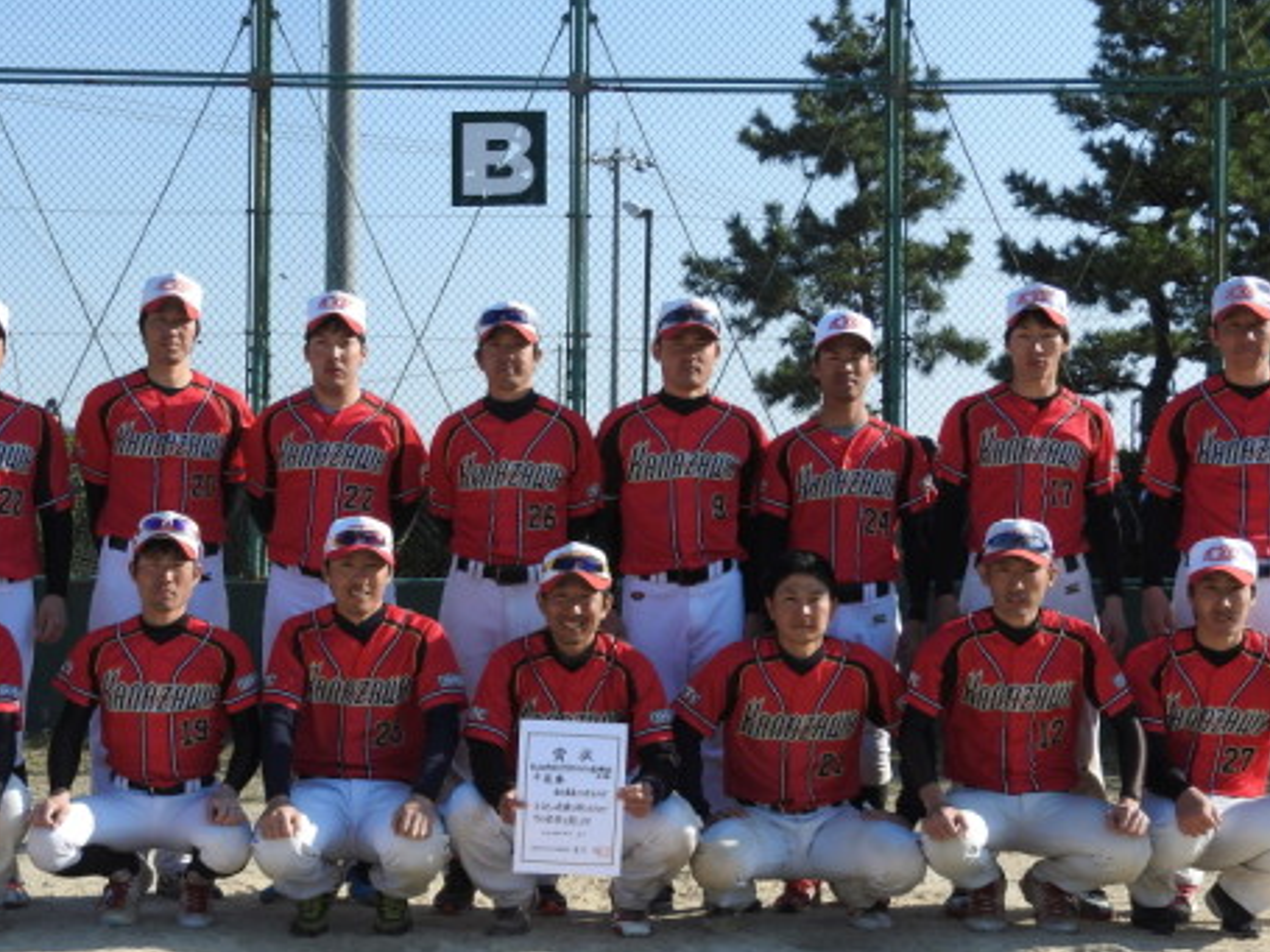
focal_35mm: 66
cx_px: 567
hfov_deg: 29.4
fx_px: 2421
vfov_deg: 22.2
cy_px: 578
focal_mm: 9
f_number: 4
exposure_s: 1/800
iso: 100
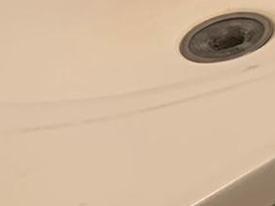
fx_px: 1479
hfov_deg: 8.7
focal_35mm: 186
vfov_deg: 7.4
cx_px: 841
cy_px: -331
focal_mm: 4.25
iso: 100
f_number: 1.8
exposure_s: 1/60
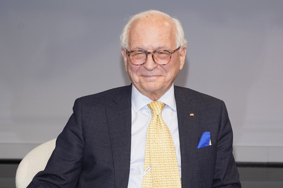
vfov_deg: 23.7
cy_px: 94
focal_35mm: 57
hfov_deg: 35.1
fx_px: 448
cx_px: 142
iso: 2000
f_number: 6.3
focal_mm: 57
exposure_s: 1/160
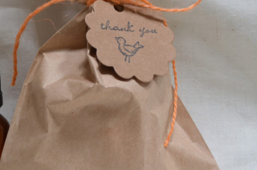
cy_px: 46
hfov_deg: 9.9
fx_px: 1481
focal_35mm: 208
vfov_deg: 6.6
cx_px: 37
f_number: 5.6
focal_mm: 62
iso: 320
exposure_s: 1/30
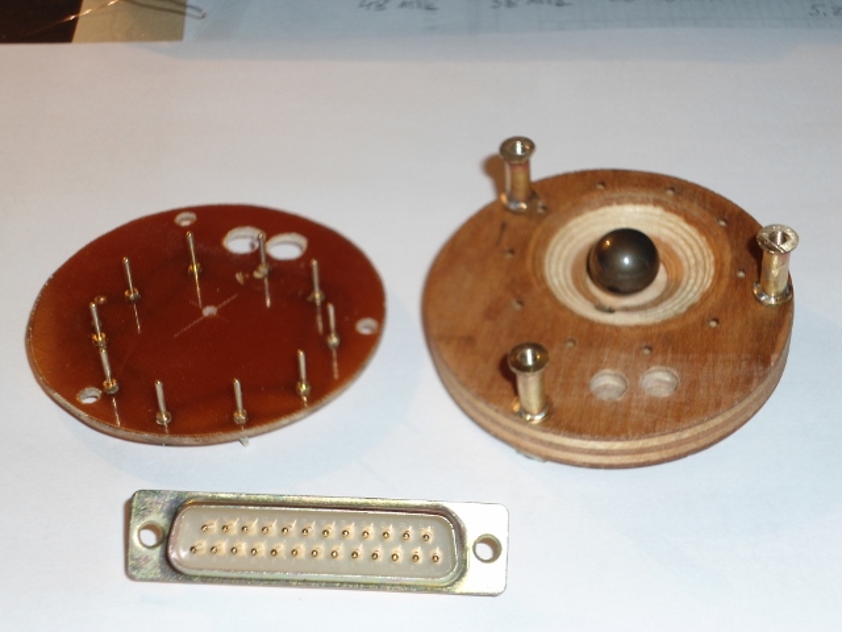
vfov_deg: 19.9
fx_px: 1800
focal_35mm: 74
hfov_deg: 26.3
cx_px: 421
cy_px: 316
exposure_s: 1/60
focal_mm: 13.2
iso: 80
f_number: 4.7
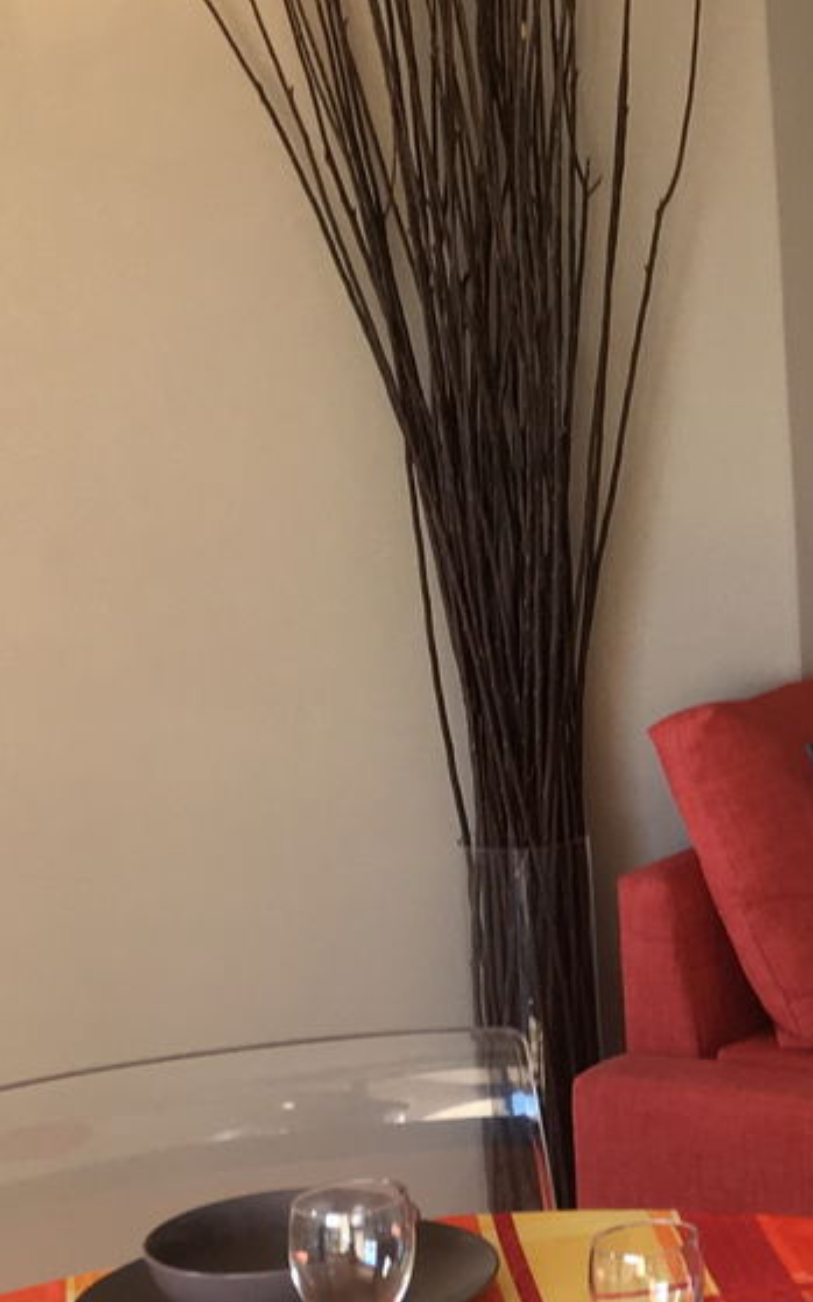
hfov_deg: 13.1
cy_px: 668
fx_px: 3122
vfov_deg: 23.6
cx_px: 1565
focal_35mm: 88
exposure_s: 1/50
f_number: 2.2
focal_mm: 4.15
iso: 32
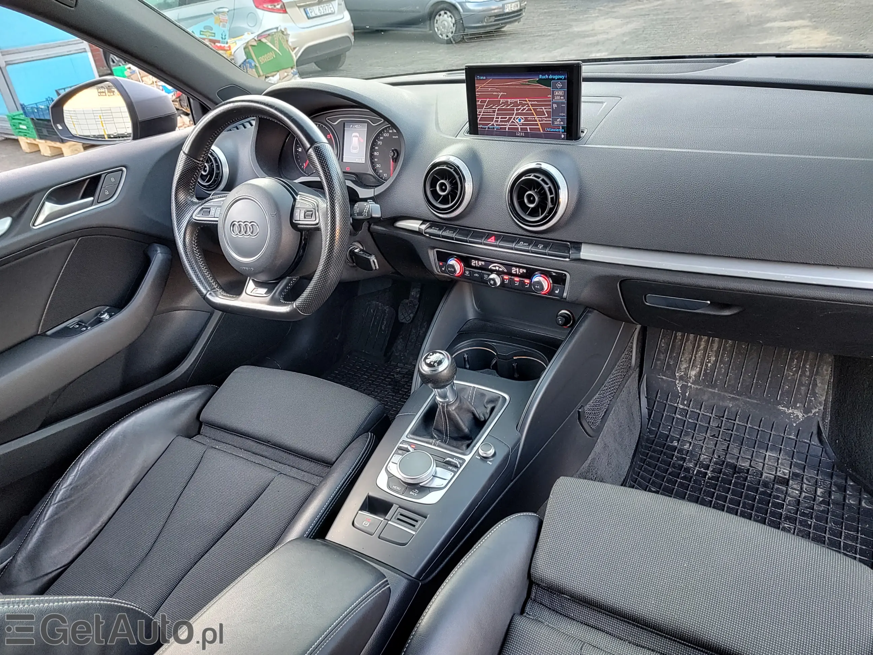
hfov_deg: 73.9
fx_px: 580
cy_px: 328
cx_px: 436
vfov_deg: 58.9
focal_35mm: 23
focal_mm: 5.56
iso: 236
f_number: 1.8
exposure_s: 1/100
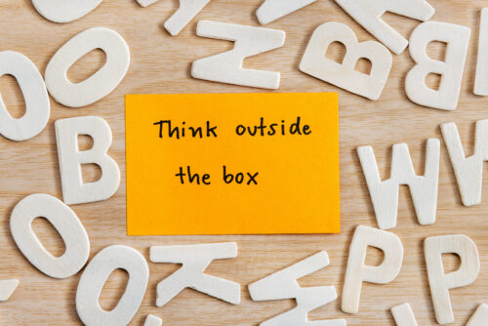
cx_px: 244
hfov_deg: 17.1
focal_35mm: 120
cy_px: 163
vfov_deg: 11.4
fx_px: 1628
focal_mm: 120
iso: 100
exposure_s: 1/5
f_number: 8
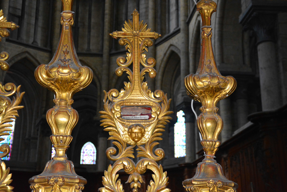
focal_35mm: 51
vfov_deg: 26.5
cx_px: 144
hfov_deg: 38.9
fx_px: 407
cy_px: 96
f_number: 4.2
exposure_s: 1/60
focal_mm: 34
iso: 3200
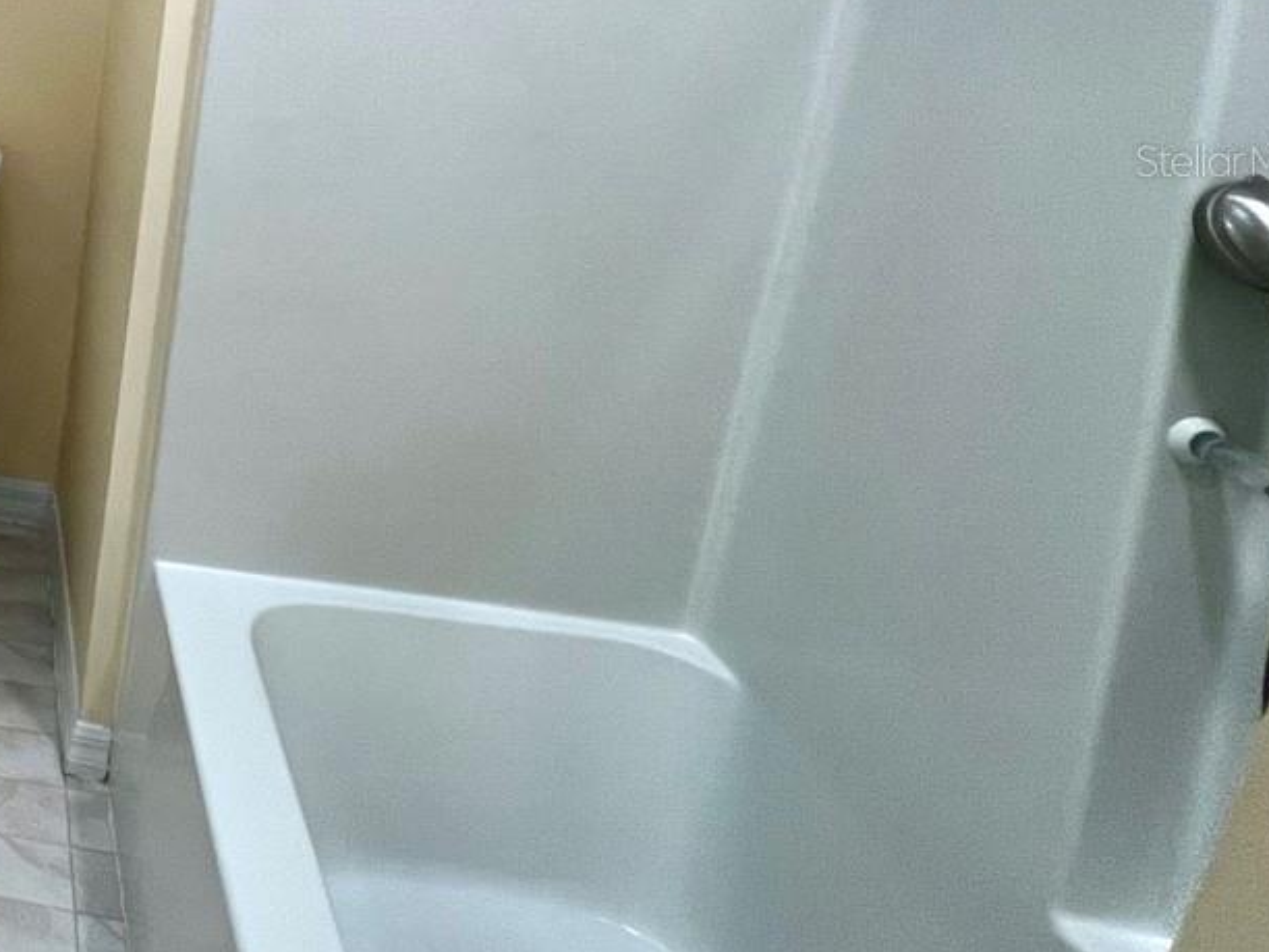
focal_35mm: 34
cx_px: -328
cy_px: 160
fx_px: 1246
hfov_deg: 37.3
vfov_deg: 39.7
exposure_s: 1/120
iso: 100
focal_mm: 1.57
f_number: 1.8
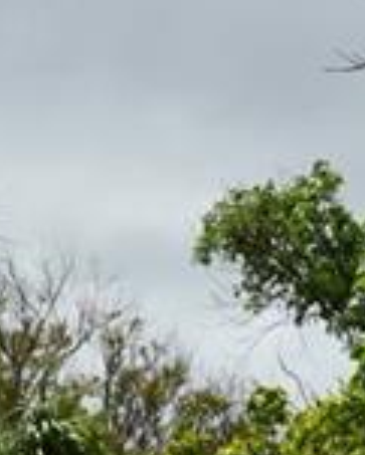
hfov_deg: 5.9
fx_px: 3521
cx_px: -134
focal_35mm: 261
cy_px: 901
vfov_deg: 7.1
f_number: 11
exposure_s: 1/250
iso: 100
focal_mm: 35
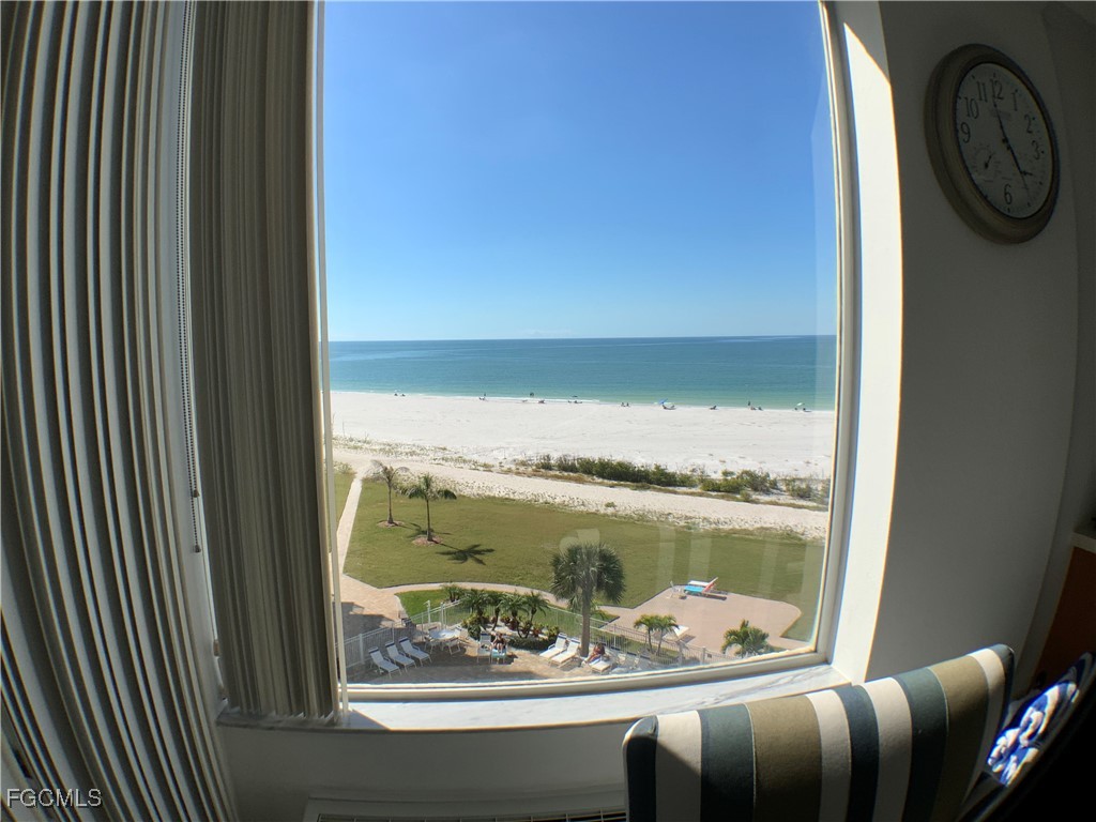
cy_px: 411
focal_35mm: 29
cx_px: 548
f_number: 1.8
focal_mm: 3
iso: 16
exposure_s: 1/2667
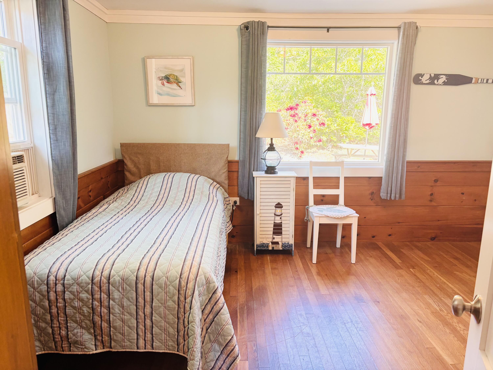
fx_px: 370
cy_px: 185
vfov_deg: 53.1
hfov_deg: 67.3
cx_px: 246
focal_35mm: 26
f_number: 1.6
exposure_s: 1/120
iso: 125
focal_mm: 5.96
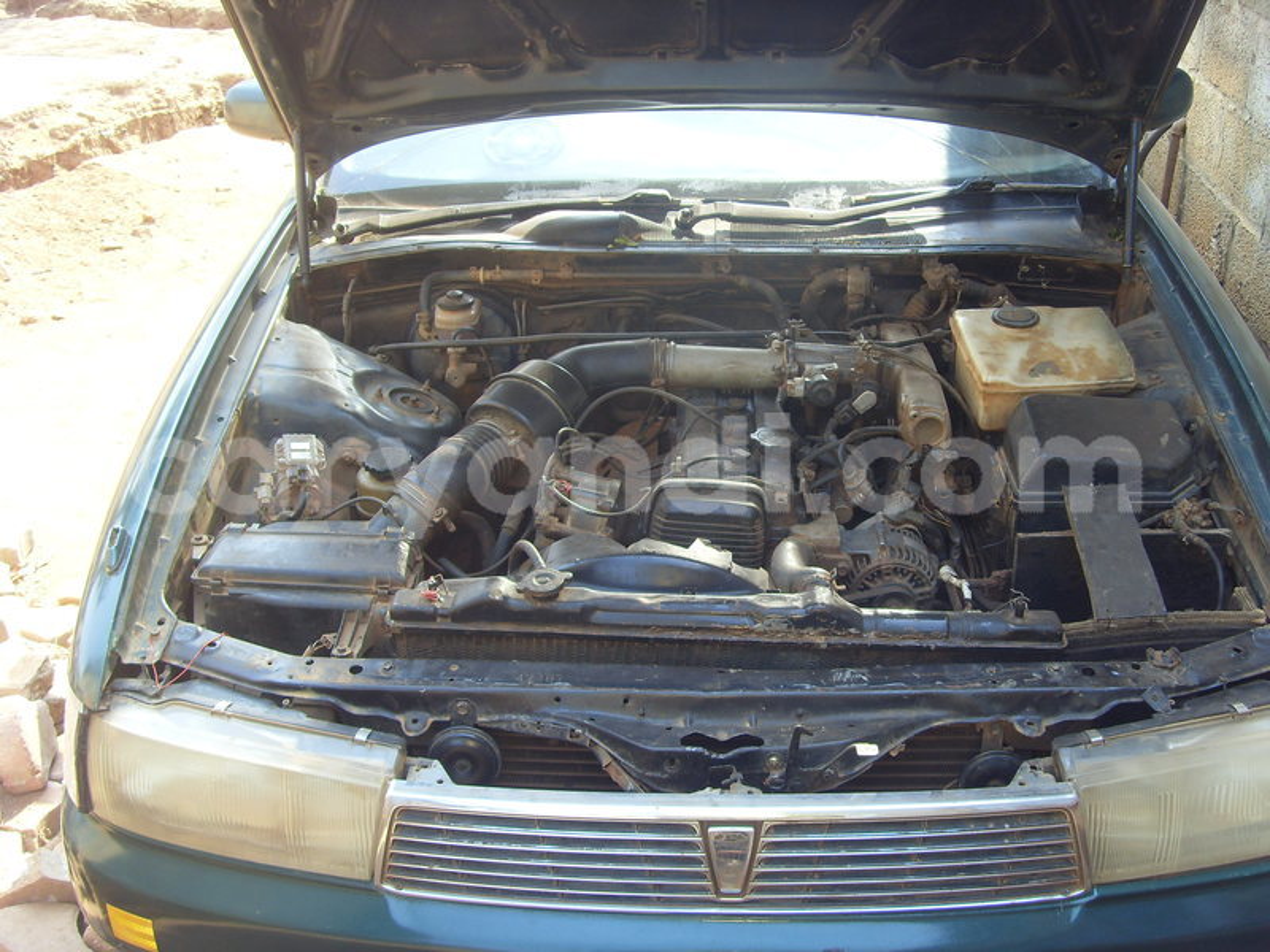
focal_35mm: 39
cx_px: 635
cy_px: 476
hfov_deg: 47.9
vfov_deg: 36.8
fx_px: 1431
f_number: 3.5
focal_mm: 6.6
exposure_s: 1/90
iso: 80
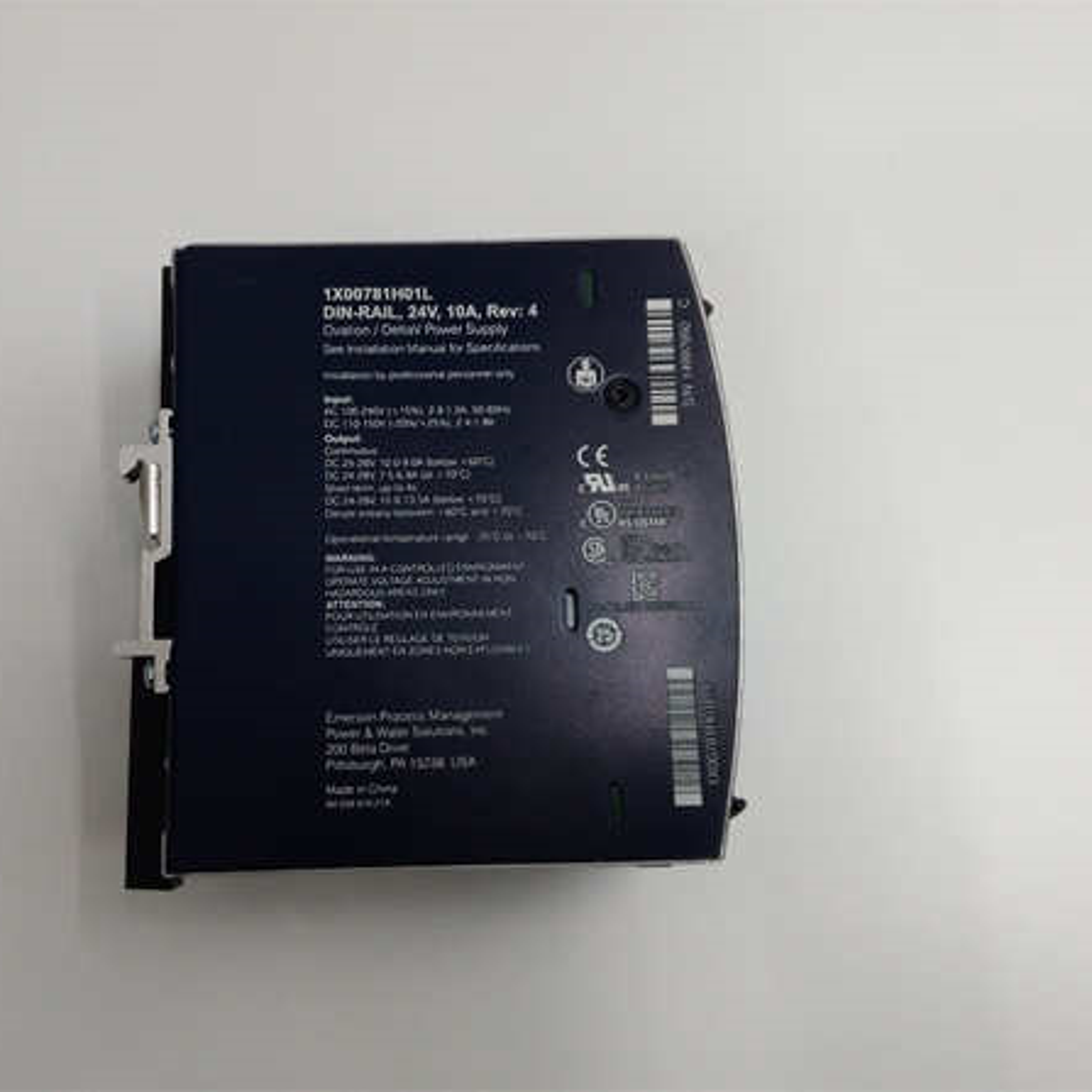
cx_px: 442
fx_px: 1142
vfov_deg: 51.1
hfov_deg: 50.8
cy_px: 545
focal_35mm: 32
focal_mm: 3.79
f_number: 2
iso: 362
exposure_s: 1/33
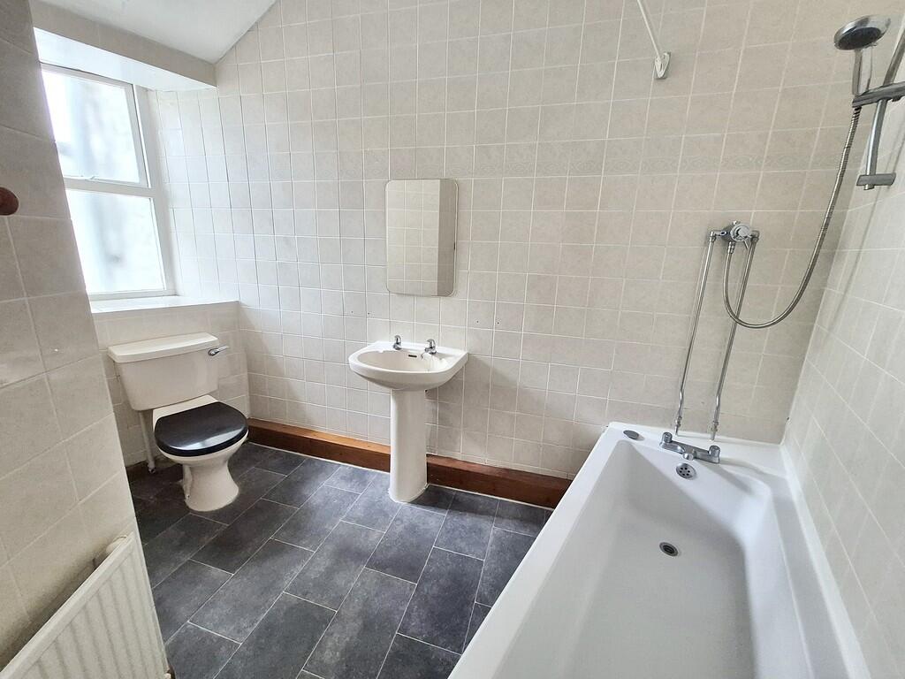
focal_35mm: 13
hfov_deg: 106.2
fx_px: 340
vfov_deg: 89.9
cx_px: 452
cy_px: 340
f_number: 2.2
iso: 250
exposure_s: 1/50
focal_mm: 1.7
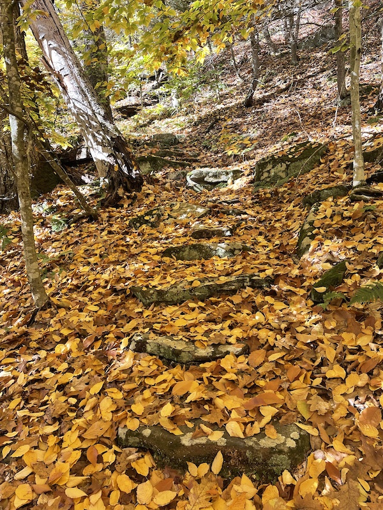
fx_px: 384
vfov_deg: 67.3
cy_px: 255
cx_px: 192
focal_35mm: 26
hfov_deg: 53.1
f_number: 1.6
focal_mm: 4.2
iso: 50
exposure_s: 1/121
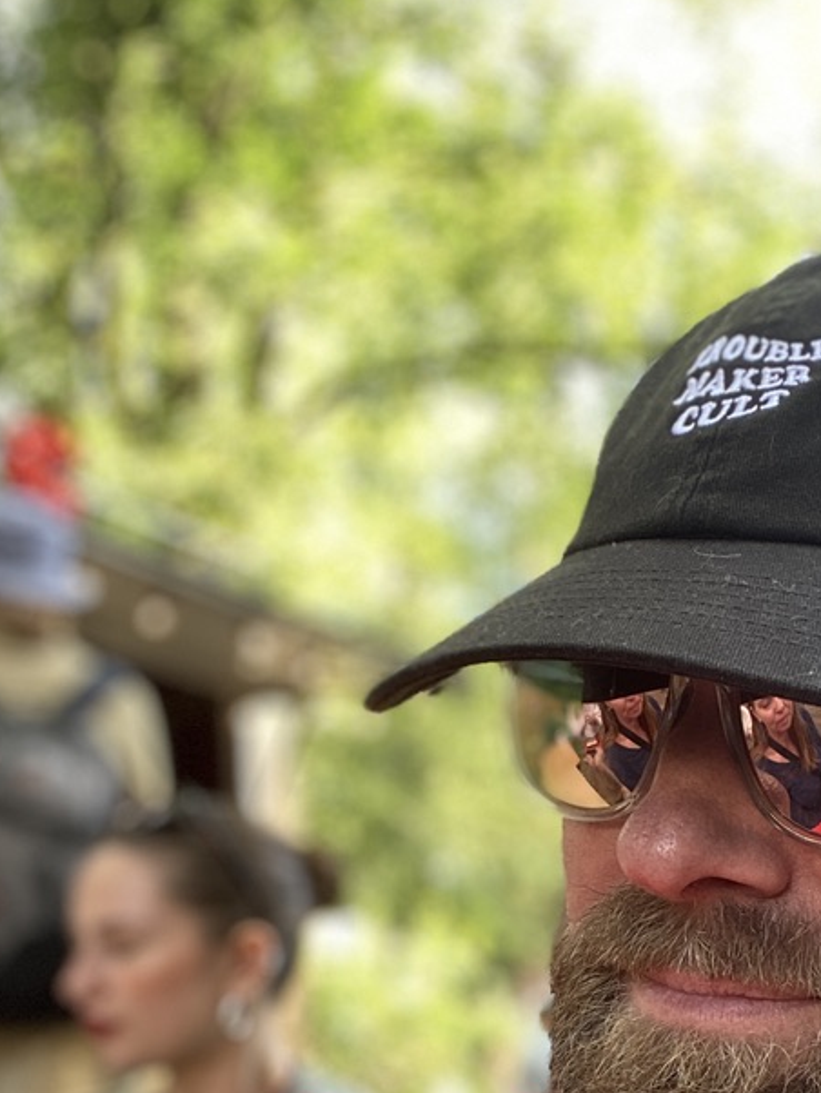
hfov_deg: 28.1
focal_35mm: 51
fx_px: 1612
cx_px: 627
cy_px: 904
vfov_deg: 36.0
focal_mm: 2.71
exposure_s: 1/60
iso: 125
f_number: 2.2
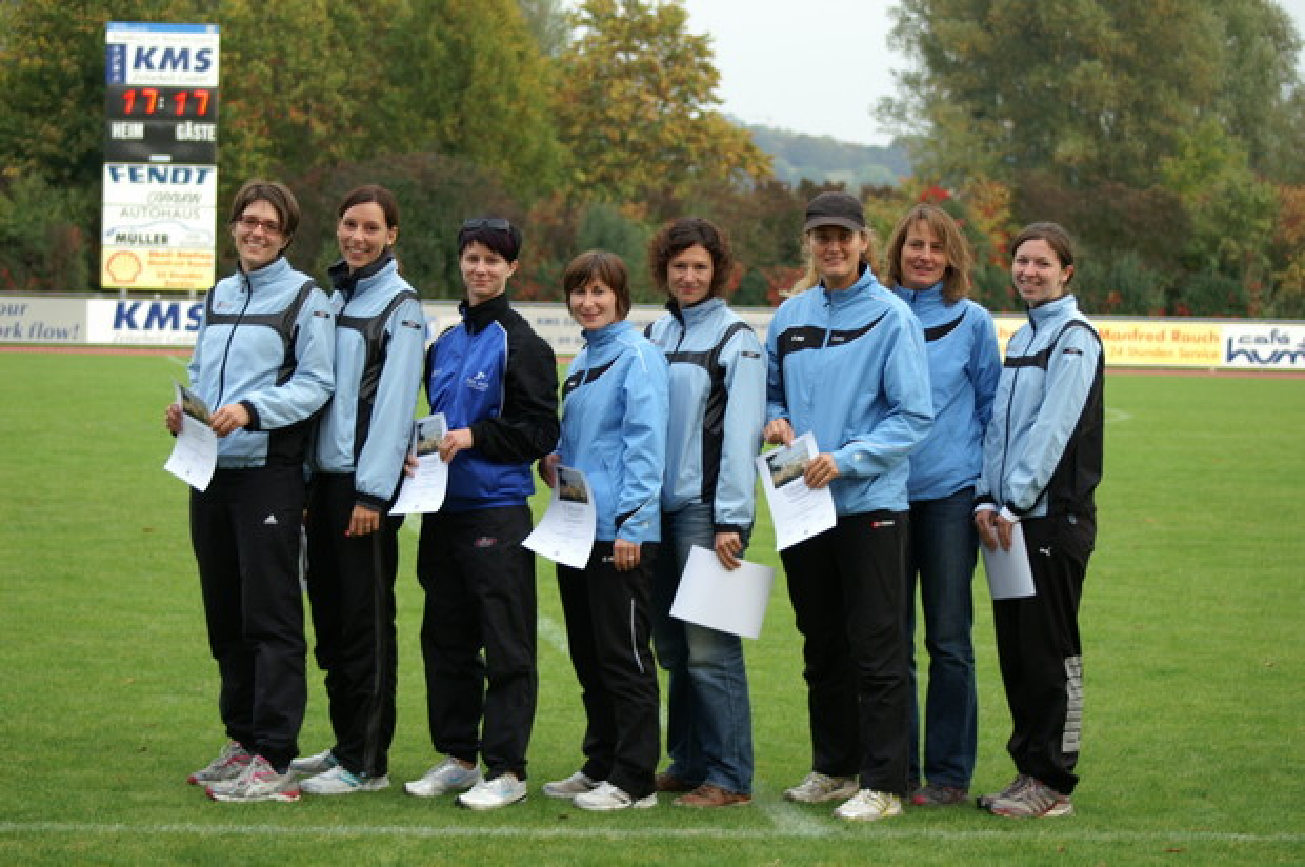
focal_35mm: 112
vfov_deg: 12.2
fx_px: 4074
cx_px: 652
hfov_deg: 18.2
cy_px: 434
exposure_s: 1/90
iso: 100
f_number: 4.5
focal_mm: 75
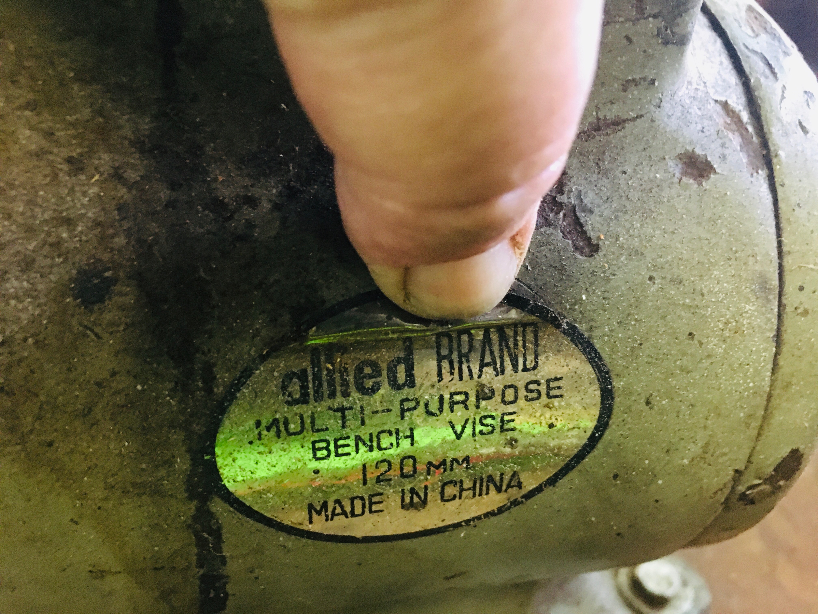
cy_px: 307
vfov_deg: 48.2
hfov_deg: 61.7
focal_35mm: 29
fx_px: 685
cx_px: 409
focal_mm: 4.15
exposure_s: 1/15
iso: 320
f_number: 2.2
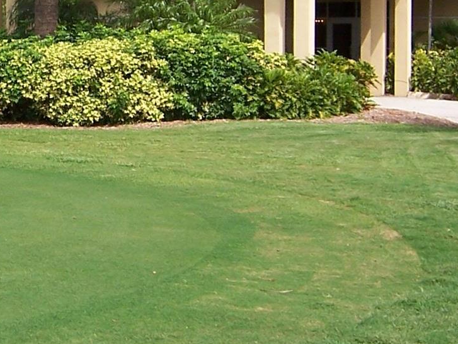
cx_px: -69
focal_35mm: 93
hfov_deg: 20.0
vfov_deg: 15.7
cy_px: 36
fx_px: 1230
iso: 80
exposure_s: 1/750
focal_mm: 5.5
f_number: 3.4
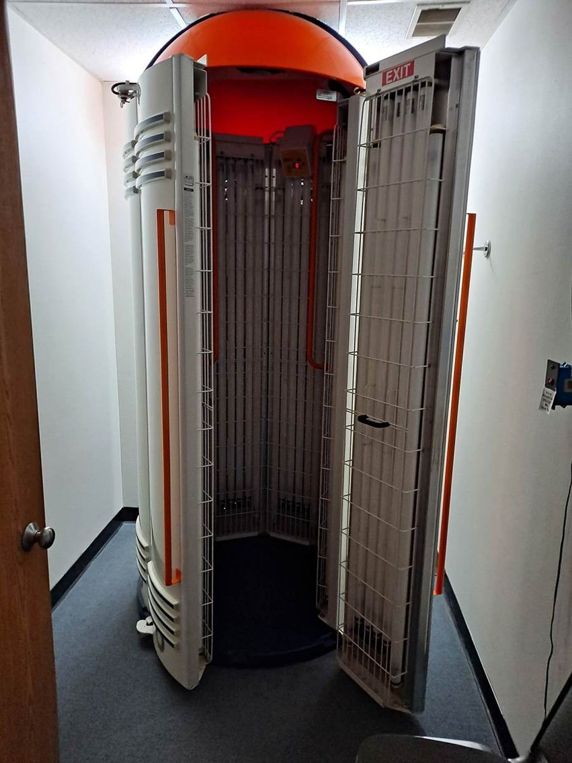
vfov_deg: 69.4
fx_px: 551
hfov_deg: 54.9
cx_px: 286
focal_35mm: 25
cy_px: 382
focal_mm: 4.6
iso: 250
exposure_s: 1/30
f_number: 2
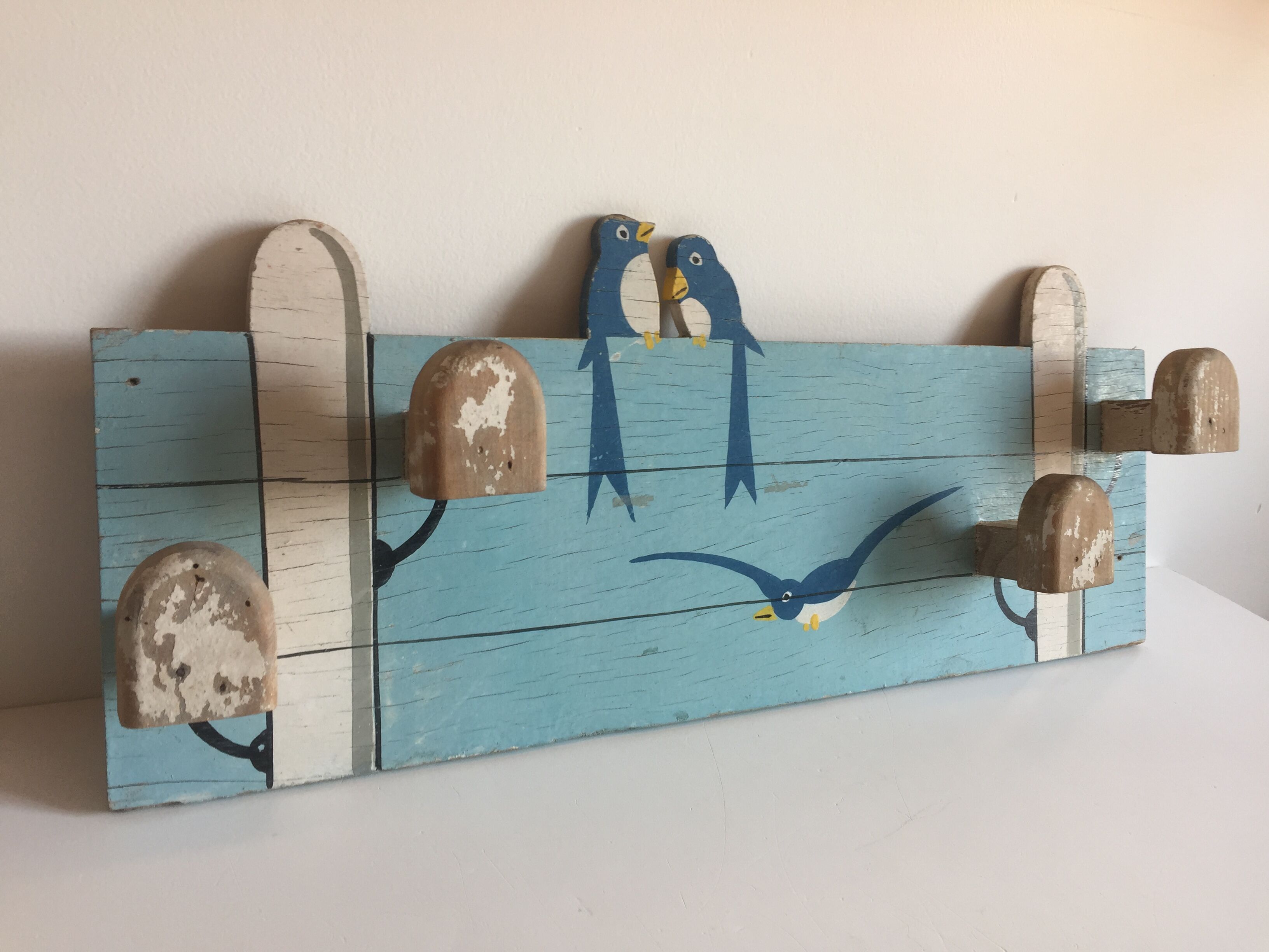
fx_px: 1063
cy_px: 476
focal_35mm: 29
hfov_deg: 61.7
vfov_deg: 48.2
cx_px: 634
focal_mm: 4.15
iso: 32
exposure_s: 1/50
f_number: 2.2
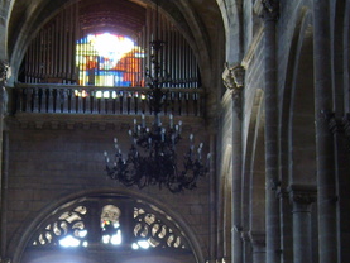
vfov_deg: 14.7
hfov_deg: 19.6
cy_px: 233
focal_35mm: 100
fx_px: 1012
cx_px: 136
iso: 123
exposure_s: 1/8
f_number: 2.8
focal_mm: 7.4
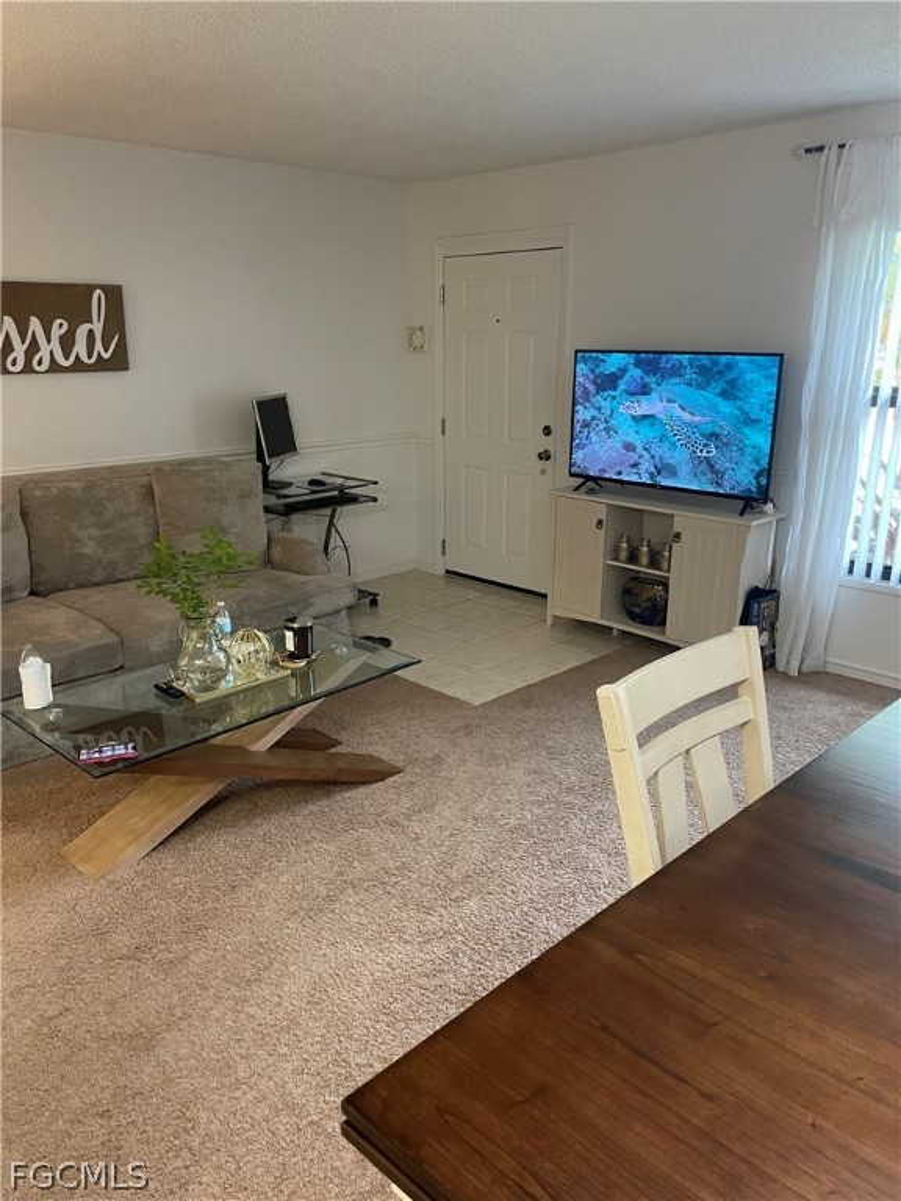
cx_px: 450
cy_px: 600
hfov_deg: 53.1
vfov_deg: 67.3
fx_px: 902
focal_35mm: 26
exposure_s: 1/60
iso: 320
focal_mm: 4.2
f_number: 1.6
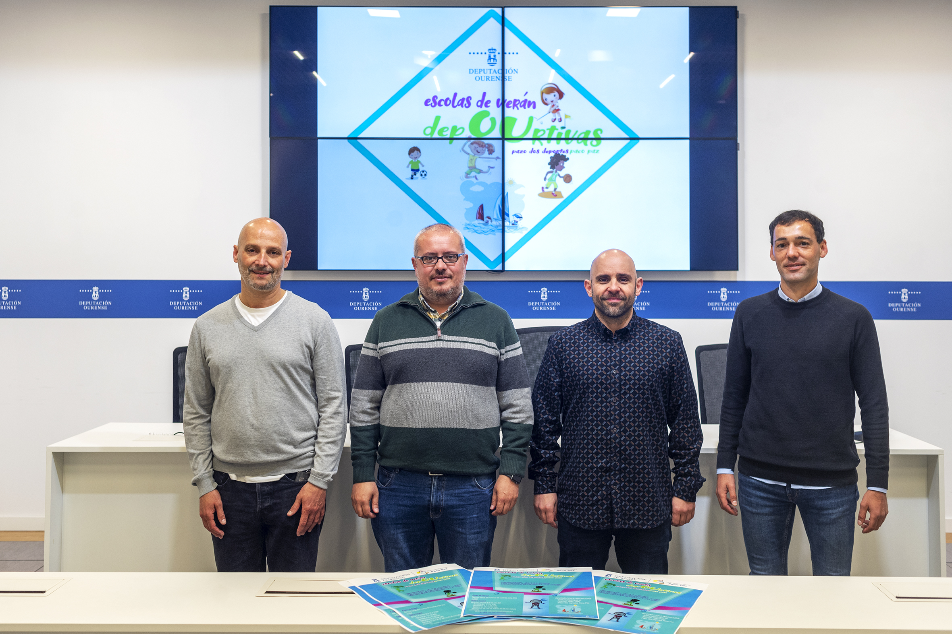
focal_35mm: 35
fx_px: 926
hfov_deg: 54.4
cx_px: 476
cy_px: 317
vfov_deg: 37.9
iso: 1000
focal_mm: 35
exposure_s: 1/160
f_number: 4
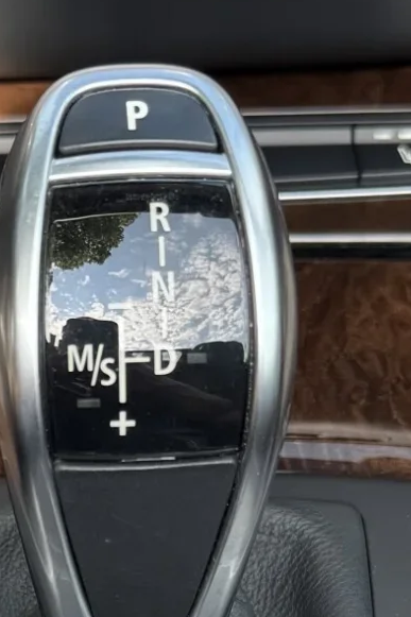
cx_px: 100
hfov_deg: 12.4
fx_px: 1885
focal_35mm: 110
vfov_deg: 18.0
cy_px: 648
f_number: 1.78
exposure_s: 1/430
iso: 80
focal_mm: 6.76
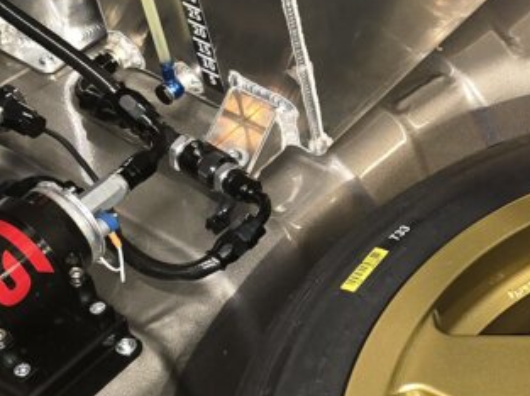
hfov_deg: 18.4
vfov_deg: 14.3
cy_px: 134
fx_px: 1575
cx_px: 589
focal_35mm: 103
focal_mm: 6.3
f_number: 1.7
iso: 125
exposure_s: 1/25
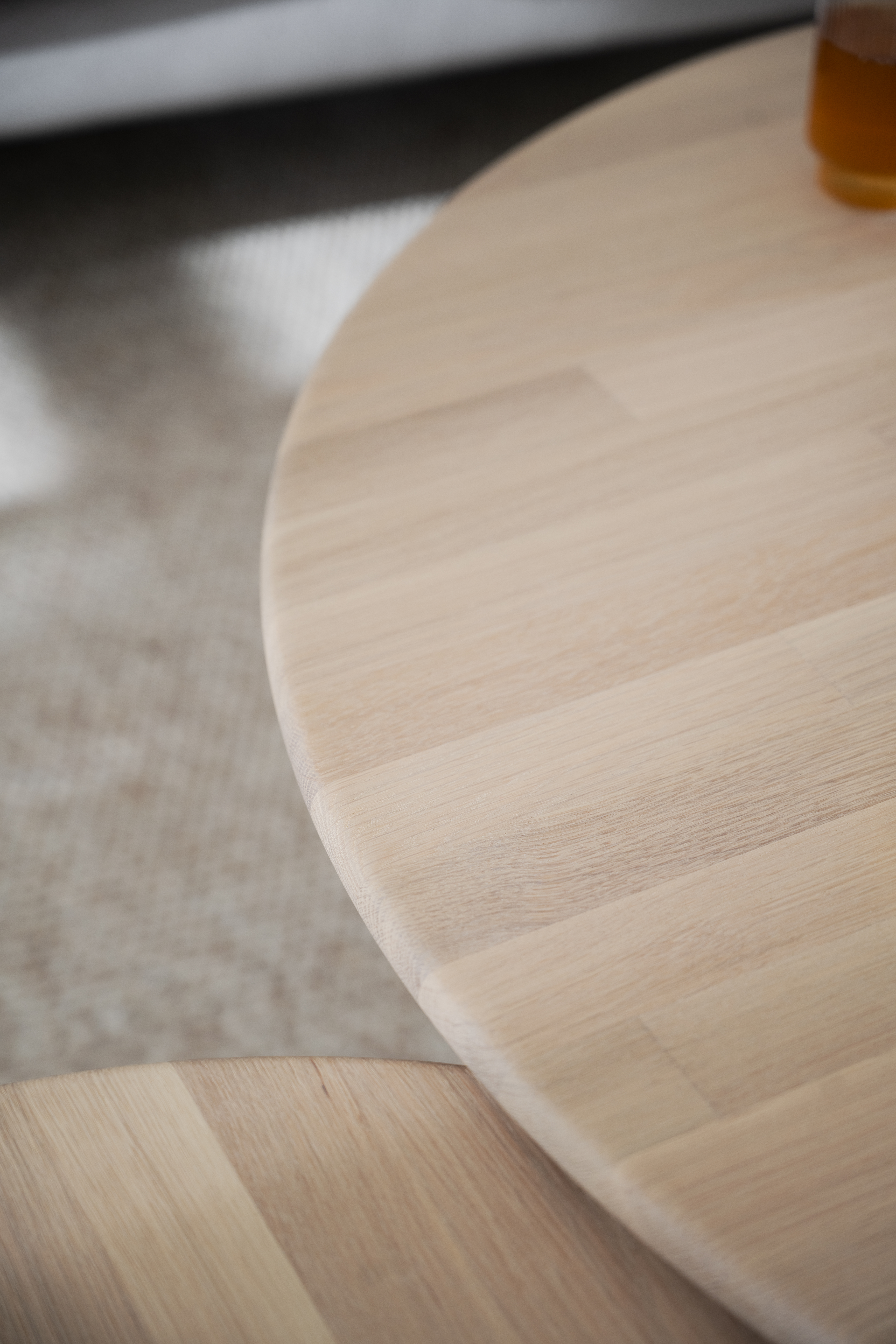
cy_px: 672
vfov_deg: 28.8
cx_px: 448
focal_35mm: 70
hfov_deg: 19.5
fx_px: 2613
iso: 125
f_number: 4
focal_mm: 70
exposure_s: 1/200
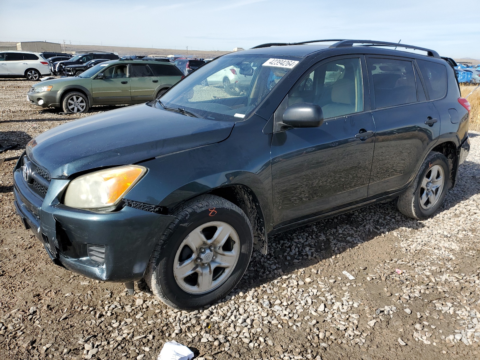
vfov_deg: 53.1
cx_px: 240
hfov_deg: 67.3
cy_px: 180
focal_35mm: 26
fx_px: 361
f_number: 1.5
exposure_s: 1/2500
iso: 50
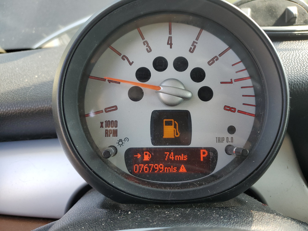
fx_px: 231
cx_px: 154
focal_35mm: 26
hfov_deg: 67.3
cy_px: 116
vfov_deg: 53.1
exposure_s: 1/227
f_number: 1.5
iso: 50
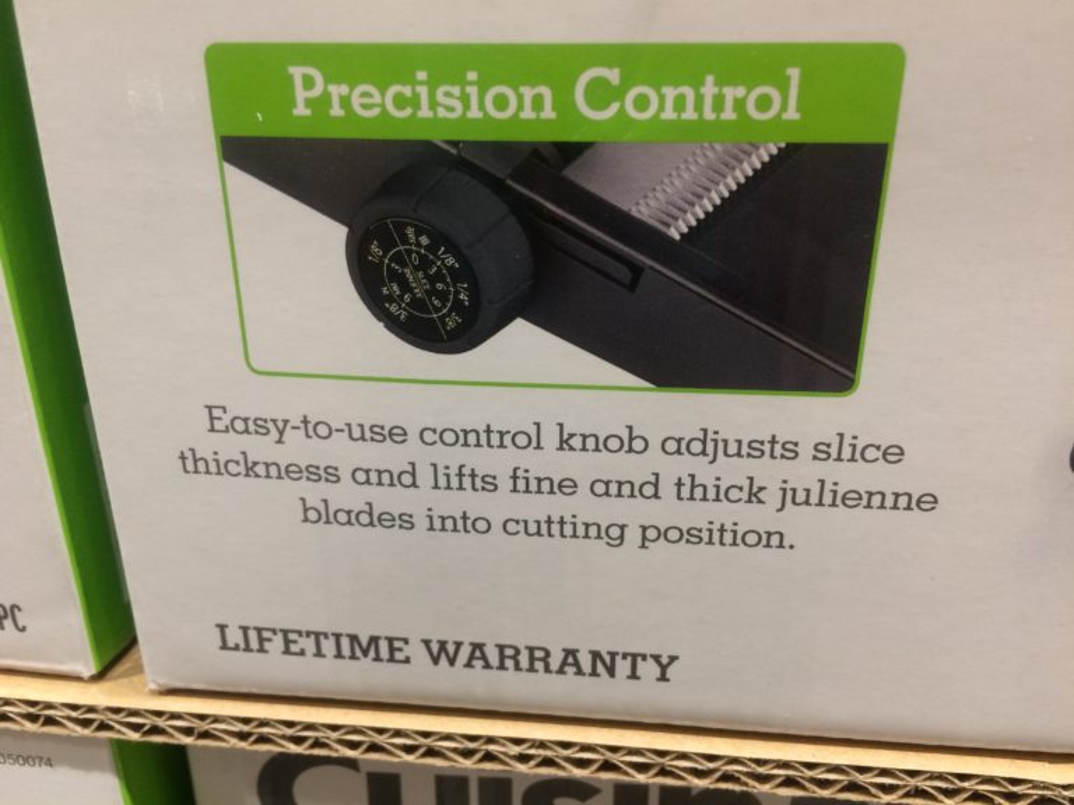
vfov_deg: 48.2
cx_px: 537
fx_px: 900
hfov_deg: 61.7
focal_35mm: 29
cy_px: 402
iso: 125
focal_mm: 4.15
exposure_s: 1/30
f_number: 2.2
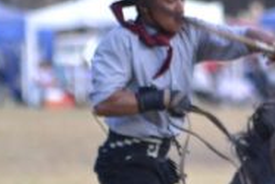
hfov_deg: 1.8
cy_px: 275
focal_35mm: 1131
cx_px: 287
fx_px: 8646
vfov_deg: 1.2
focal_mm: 220
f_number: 5
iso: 560
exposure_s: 1/500
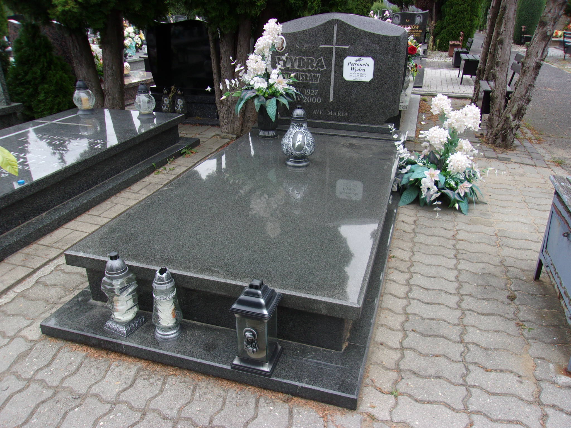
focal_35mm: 27
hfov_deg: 65.3
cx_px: 286
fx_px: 445
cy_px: 214
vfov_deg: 51.4
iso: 80
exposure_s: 1/220
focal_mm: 4.9
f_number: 3
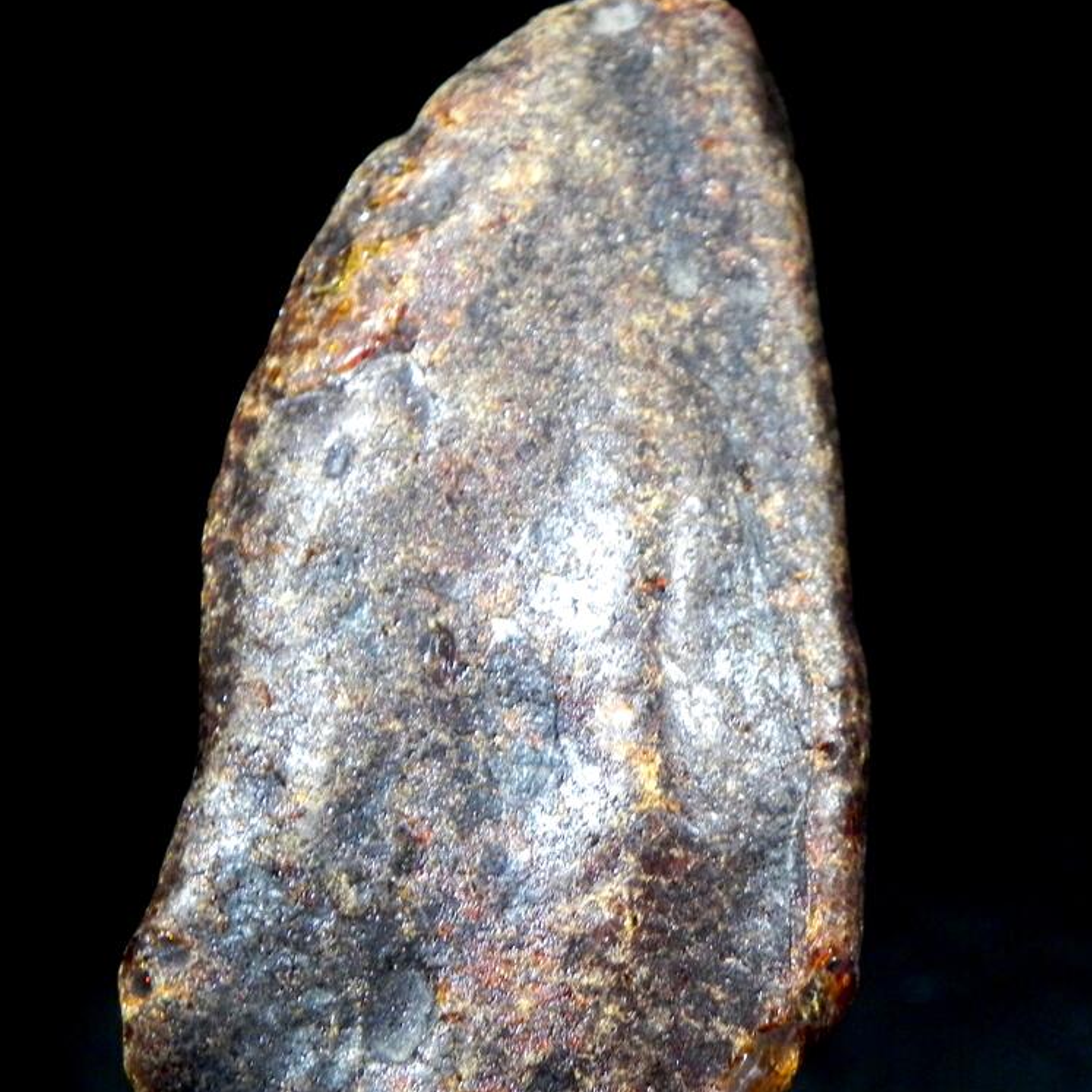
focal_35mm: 111
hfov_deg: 15.7
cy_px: 656
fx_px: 3962
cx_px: 573
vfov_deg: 15.7
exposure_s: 1/16
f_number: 4
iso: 400
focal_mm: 13.4
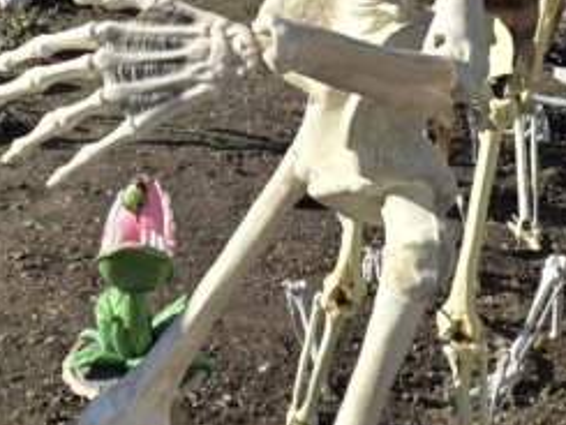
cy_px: -92
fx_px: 1570
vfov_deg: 14.9
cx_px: 210
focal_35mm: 96
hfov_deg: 20.4
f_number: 1.7
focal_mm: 6.3
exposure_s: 1/728
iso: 12
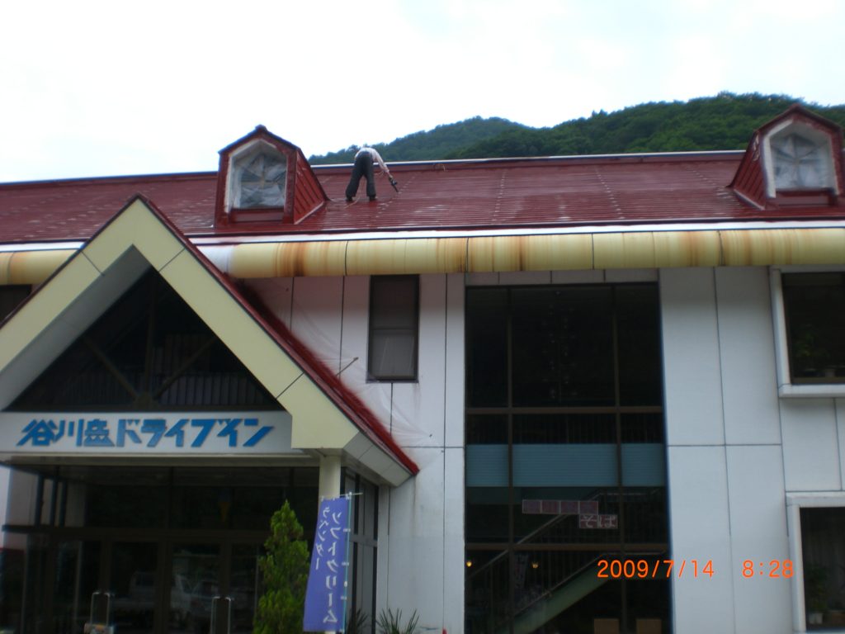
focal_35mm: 38
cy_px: 317
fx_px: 928
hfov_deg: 49.0
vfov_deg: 37.7
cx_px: 422
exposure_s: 1/250
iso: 50
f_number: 4.4
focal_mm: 6.3
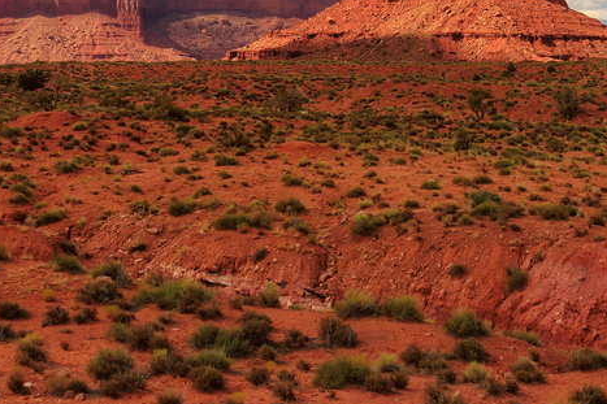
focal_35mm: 86
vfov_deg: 15.7
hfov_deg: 23.5
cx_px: 426
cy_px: 53
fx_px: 1449
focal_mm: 32
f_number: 11
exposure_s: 1/160
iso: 100
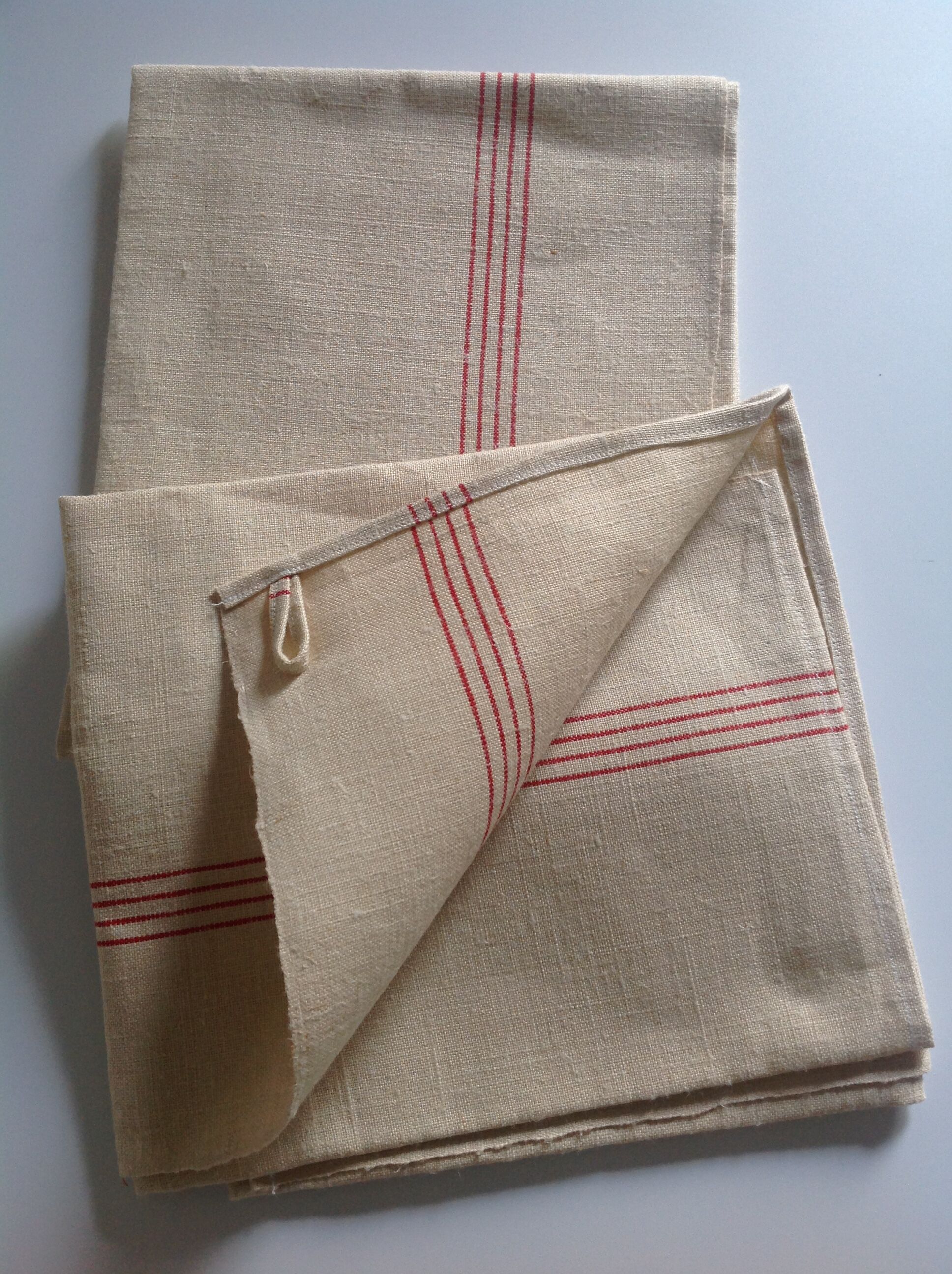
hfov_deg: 40.6
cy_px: 637
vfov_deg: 52.7
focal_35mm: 35
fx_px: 1287
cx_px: 476
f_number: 2.4
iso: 64
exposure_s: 1/24
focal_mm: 4.28
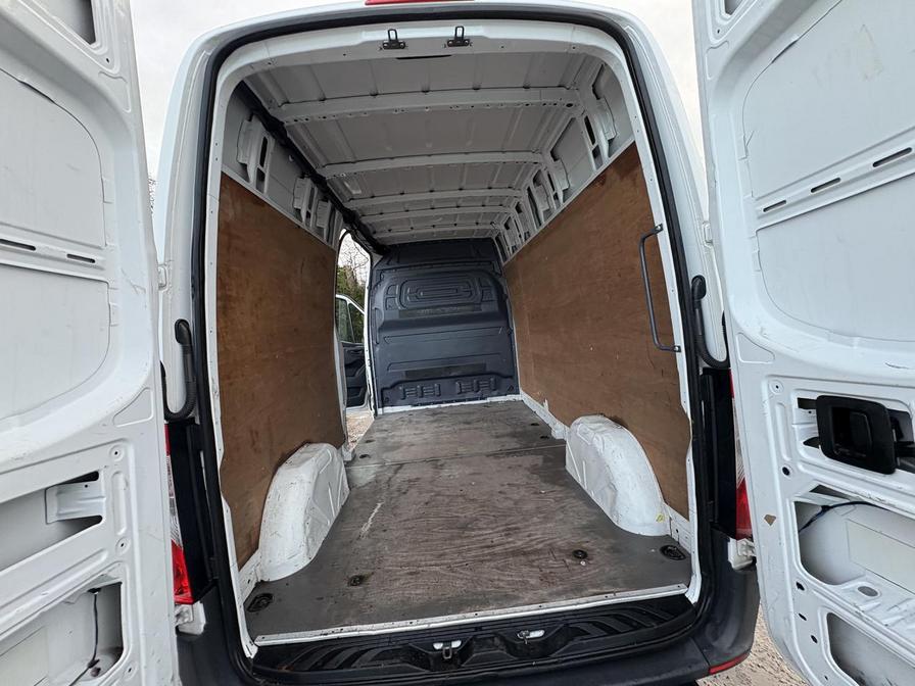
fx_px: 370
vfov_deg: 85.7
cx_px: 458
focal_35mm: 14
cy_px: 343
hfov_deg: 102.1
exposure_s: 1/99
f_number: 2.2
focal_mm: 2.22
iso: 125
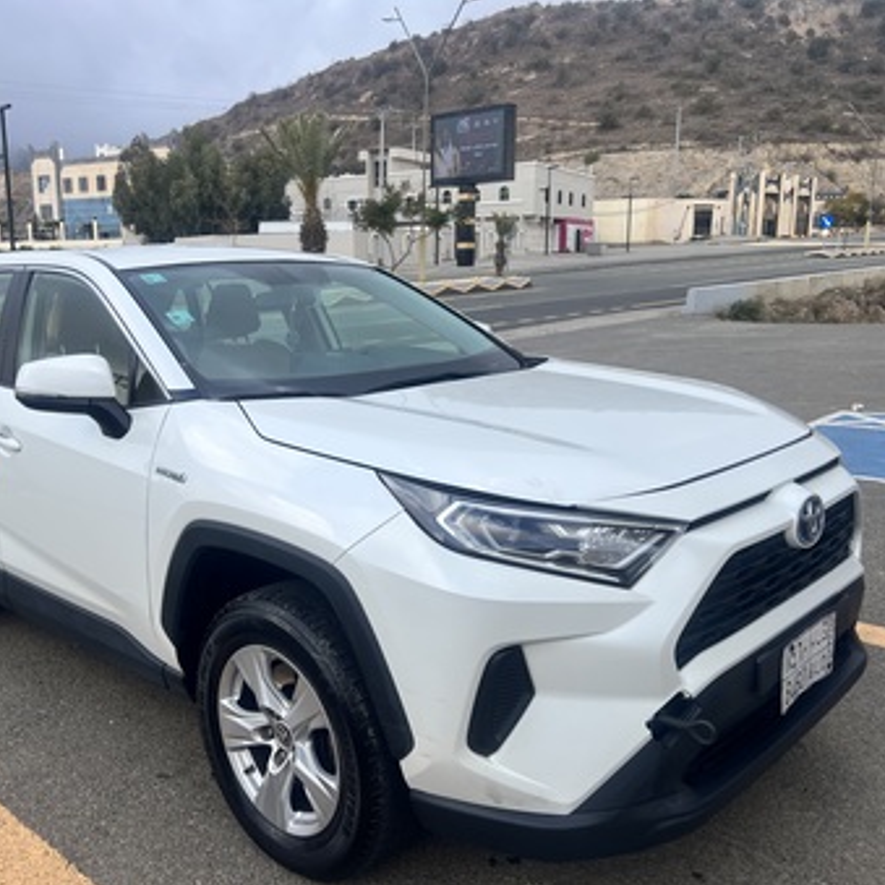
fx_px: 897
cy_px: 445
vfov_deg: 52.5
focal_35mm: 31
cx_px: 359
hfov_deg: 52.2
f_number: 1.5
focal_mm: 5.7
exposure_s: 1/1295
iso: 50
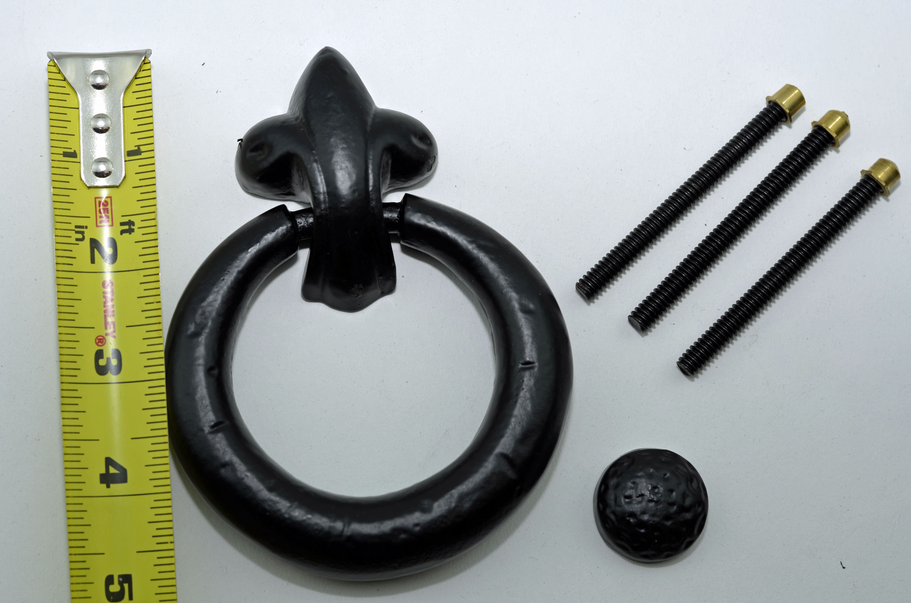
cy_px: 302
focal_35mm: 75
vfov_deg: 18.1
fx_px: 1894
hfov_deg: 27.0
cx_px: 456
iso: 100
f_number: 6.3
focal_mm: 50
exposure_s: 1/200
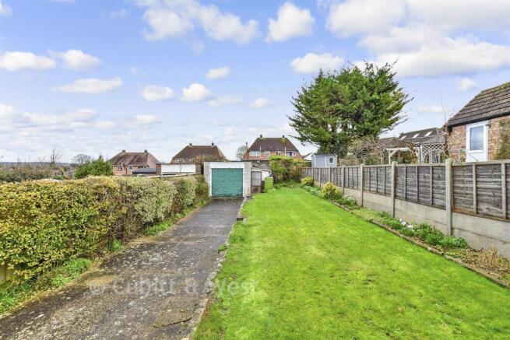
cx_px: 255
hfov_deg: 100.4
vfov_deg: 77.4
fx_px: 213
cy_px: 170
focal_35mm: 15
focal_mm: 10
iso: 400
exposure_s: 1/200
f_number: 8
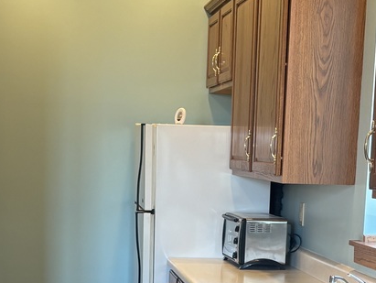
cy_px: 300
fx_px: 989
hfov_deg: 21.5
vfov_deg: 15.9
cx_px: 186
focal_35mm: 91
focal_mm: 5.96
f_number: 1.6
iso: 80
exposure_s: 1/60
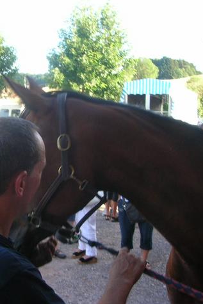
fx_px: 414
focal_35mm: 49
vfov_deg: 40.3
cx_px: 61
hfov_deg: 27.3
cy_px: 151
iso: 50
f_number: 2.8
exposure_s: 1/82.3
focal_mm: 5.8
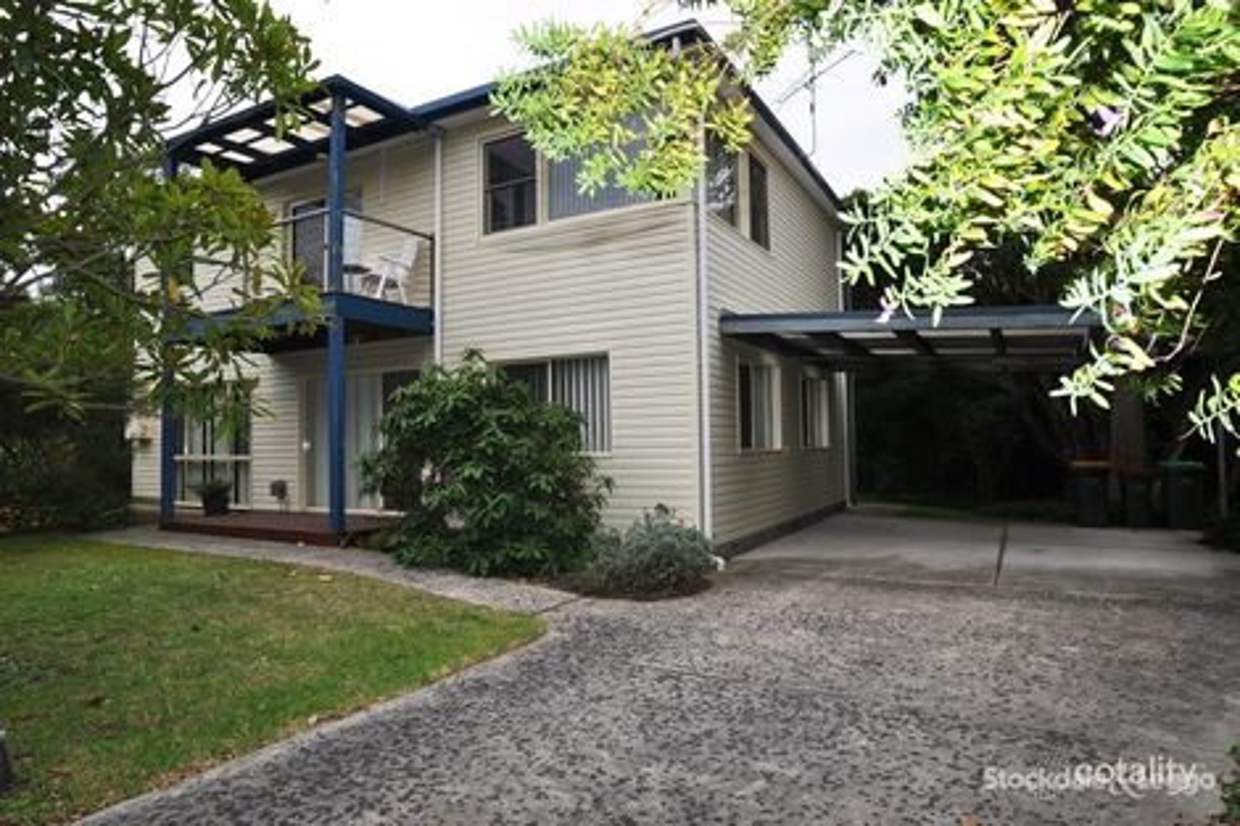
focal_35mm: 21
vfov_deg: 59.5
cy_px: 413
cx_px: 620
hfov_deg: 81.2
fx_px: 723
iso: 200
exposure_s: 1/200
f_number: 7.1
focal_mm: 14
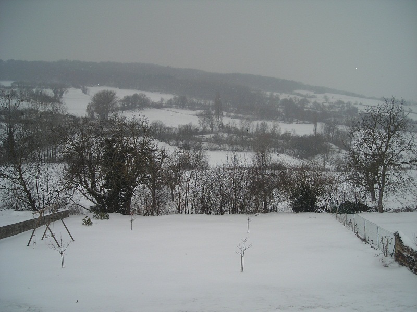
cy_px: 156
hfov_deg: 49.0
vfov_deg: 37.7
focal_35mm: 38
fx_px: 458
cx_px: 208
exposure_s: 1/226
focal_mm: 6.3
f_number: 3.2
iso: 50
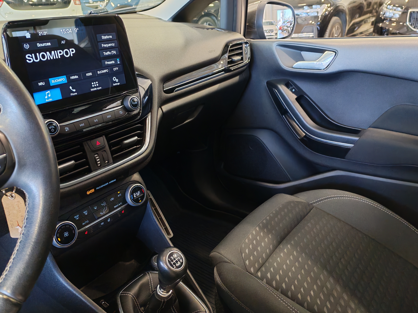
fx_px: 374
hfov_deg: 58.4
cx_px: 209
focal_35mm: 31
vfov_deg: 45.4
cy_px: 156
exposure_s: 1/100
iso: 1356
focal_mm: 6.12
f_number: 1.9
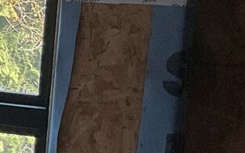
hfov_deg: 10.7
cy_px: 88
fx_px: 1069
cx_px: -387
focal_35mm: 160
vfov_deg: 8.2
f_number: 1.8
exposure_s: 1/60
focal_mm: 3
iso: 64
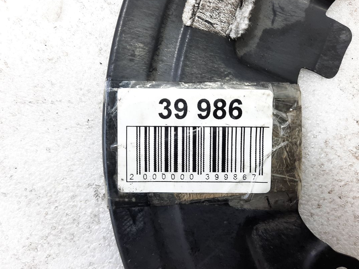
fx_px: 290
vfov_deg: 49.7
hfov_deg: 63.4
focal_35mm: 28
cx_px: 184
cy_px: 125
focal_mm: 4.6
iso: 64
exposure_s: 1/50
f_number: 2
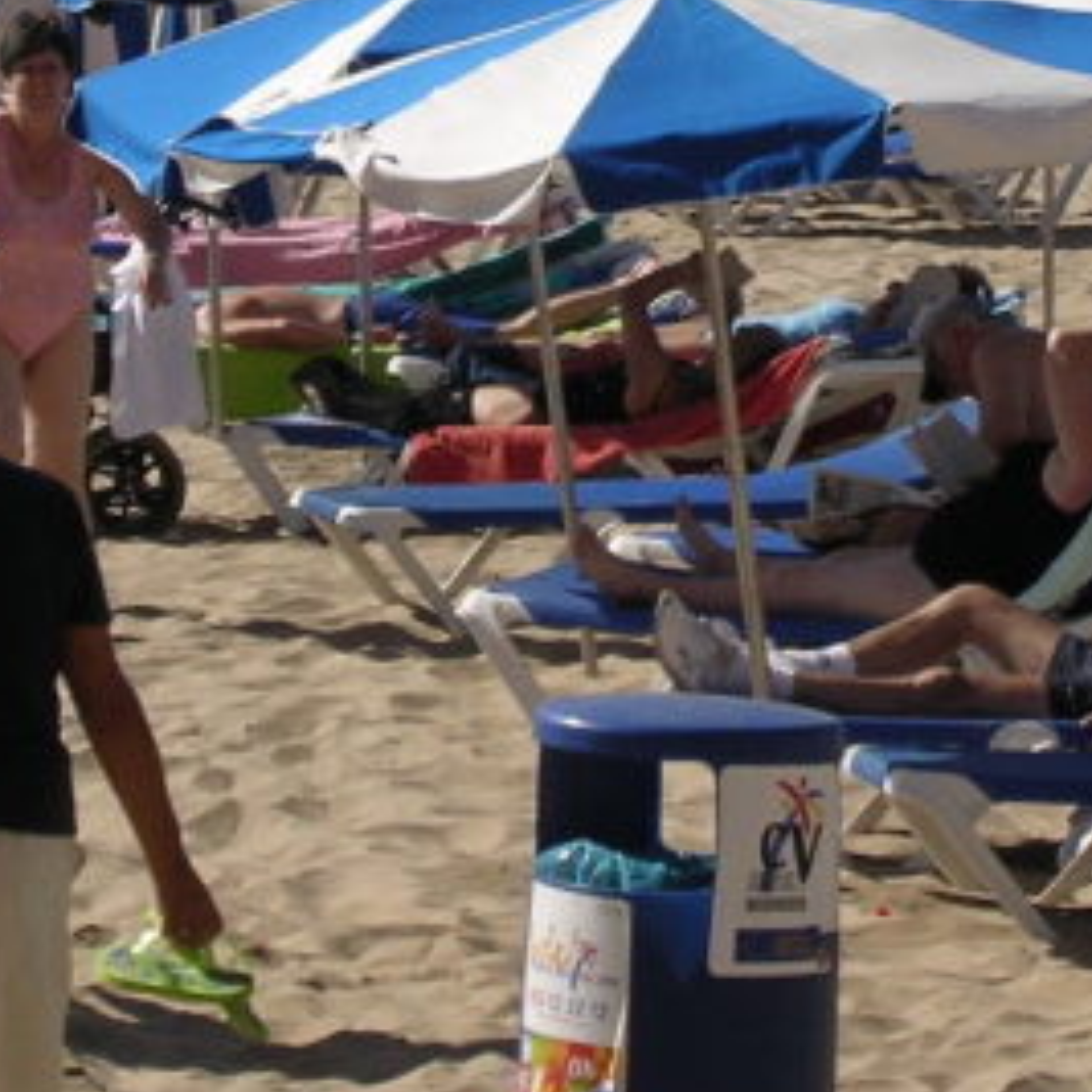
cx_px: 581
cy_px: 53
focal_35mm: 265
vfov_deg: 6.6
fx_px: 9458
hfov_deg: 6.6
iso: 100
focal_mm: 17.4
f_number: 4.9
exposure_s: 1/575
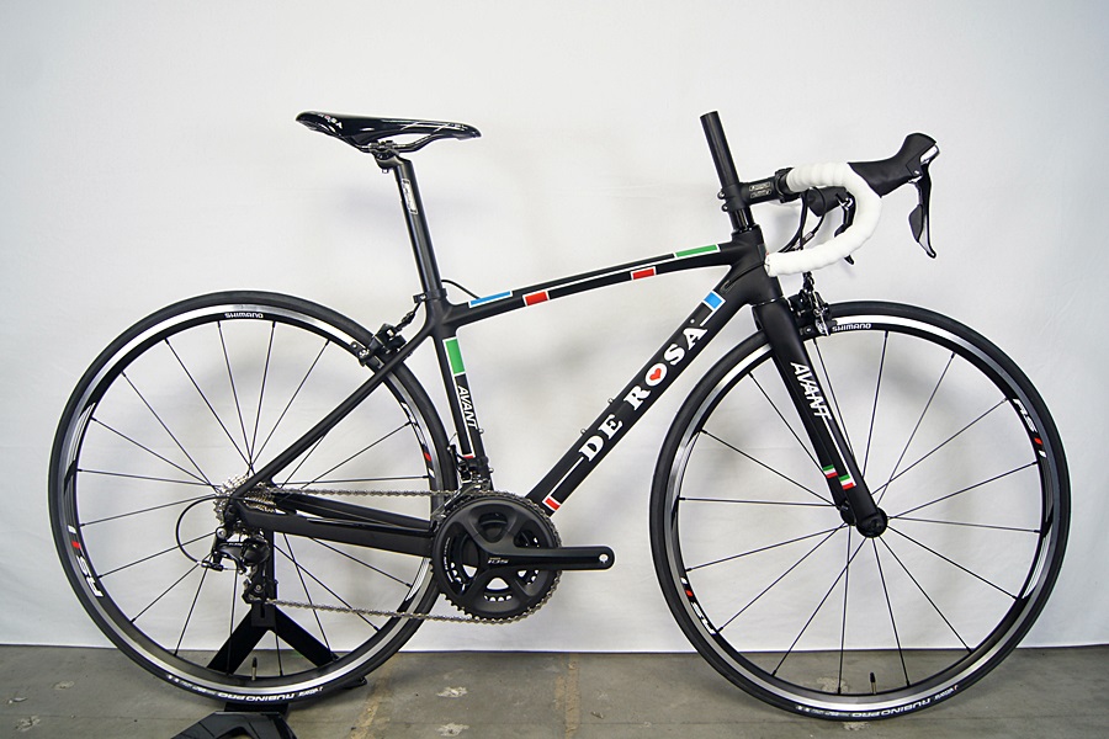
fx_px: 924
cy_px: 370
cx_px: 554
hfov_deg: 61.9
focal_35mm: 30
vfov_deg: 43.6
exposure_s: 1/60
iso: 200
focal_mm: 20
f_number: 3.5
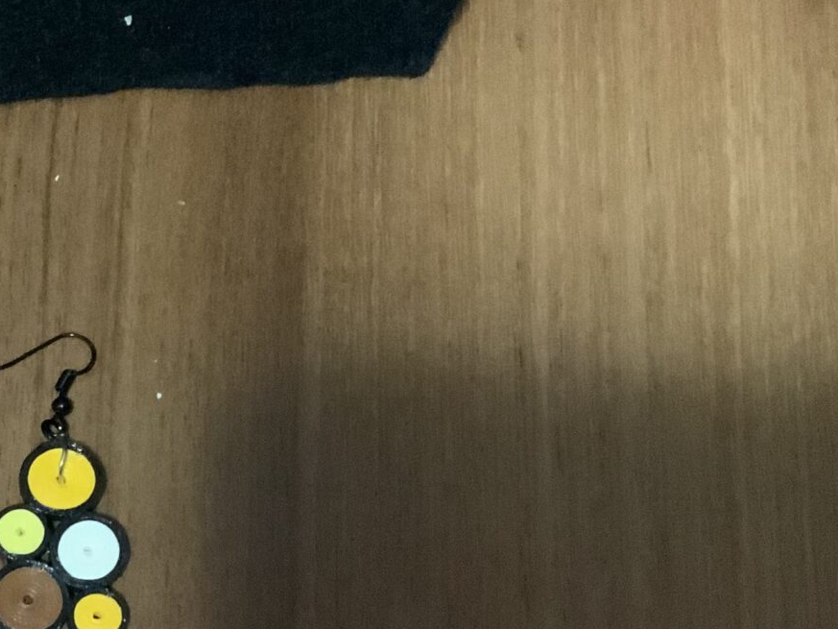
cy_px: 544
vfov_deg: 17.2
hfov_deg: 21.7
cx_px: -112
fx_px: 2058
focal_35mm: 85
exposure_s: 1/21
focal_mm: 3
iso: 500
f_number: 1.8
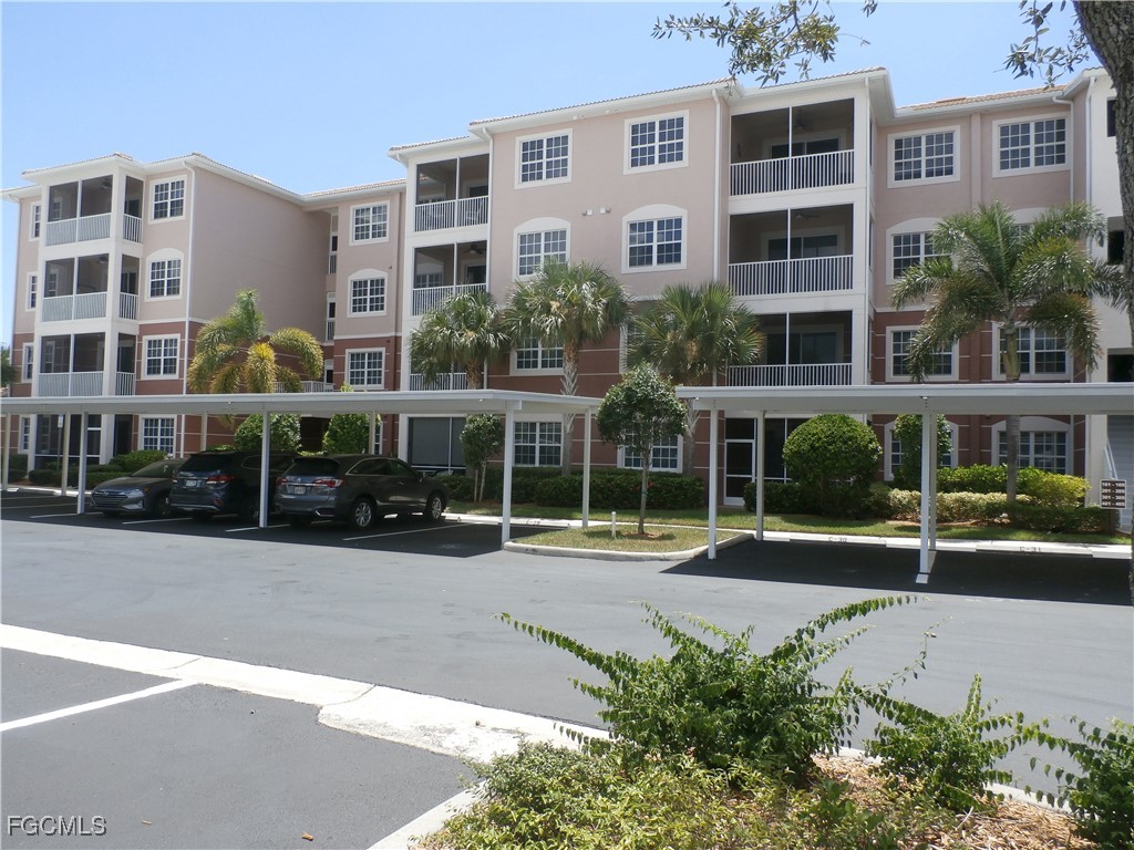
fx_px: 819
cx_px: 567
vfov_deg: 54.9
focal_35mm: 25
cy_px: 425
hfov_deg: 69.4
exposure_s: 1/800
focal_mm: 4.5
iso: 100
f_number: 3
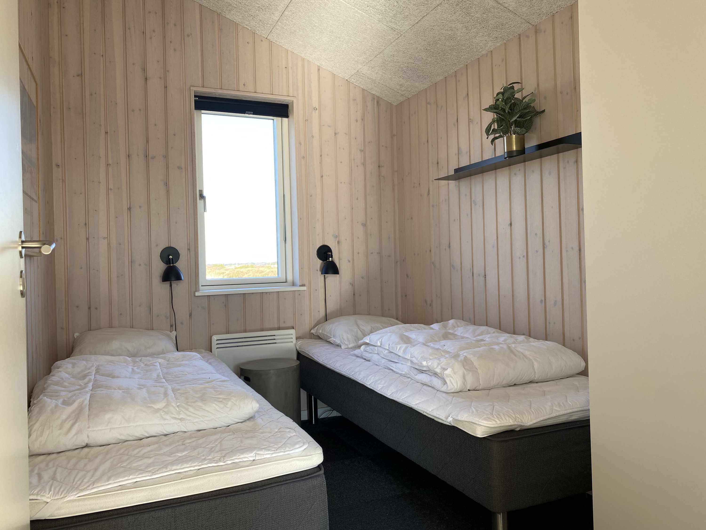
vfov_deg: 53.1
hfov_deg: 67.3
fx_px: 530
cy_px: 265
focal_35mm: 26
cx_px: 353
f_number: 1.8
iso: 32
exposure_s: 1/122
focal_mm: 4.25
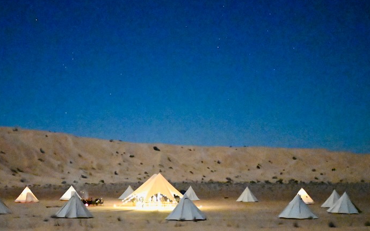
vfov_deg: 22.5
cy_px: 174
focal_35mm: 57
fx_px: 575
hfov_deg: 35.6
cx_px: 162
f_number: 1.4
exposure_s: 1/25
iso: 64000
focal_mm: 35
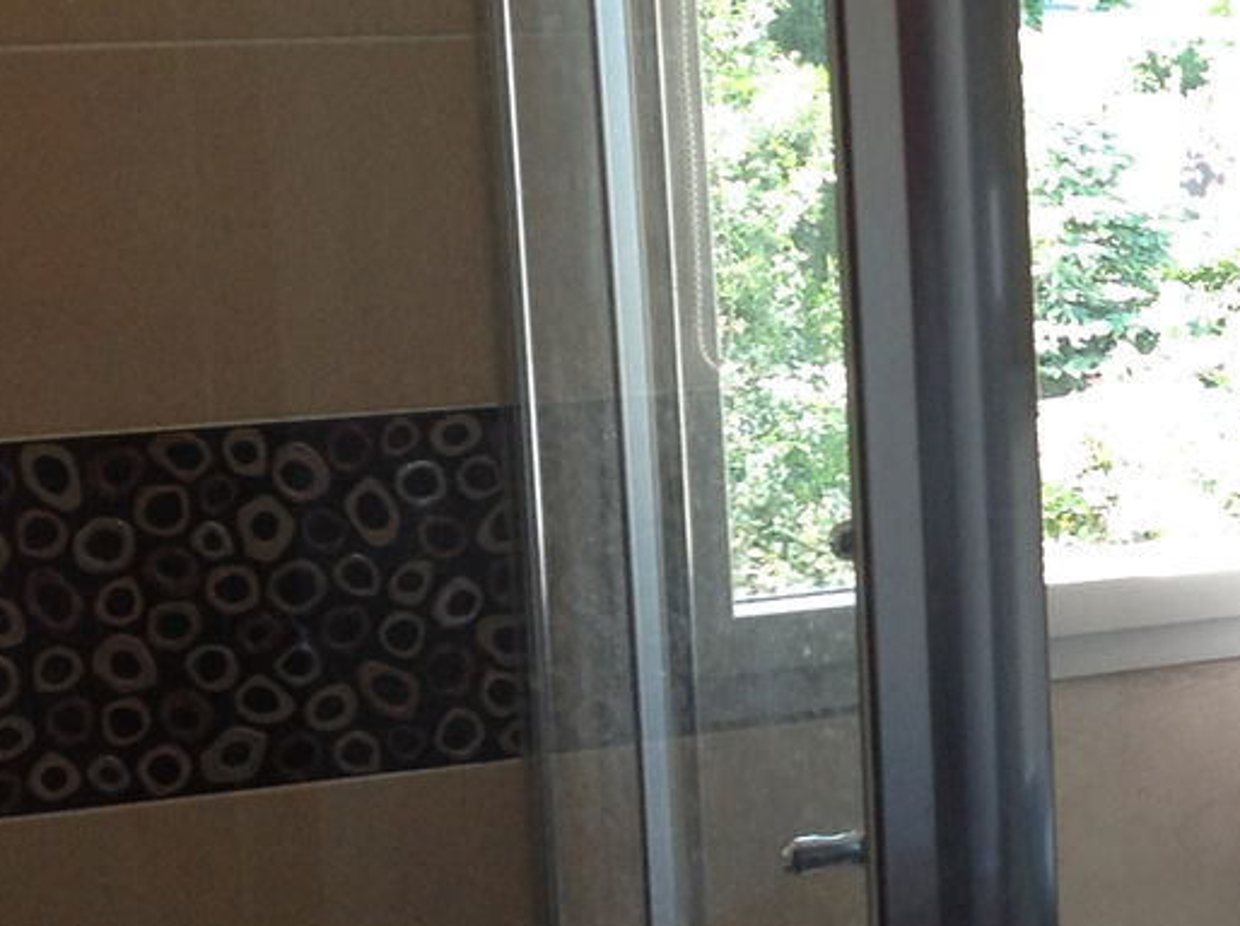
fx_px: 3899
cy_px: 493
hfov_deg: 16.7
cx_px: 1739
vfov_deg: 13.5
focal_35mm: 109
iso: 50
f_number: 2.4
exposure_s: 1/40
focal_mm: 4.28
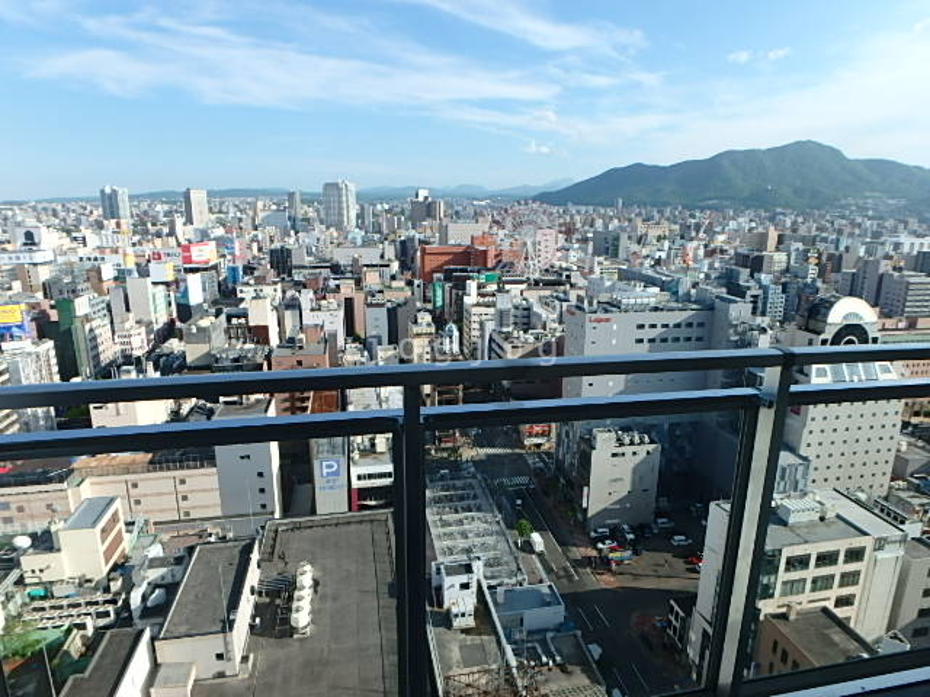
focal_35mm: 21
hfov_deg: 79.0
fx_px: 564
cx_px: 465
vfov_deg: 63.4
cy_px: 348
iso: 125
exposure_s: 1/320
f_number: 6
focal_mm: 3.7
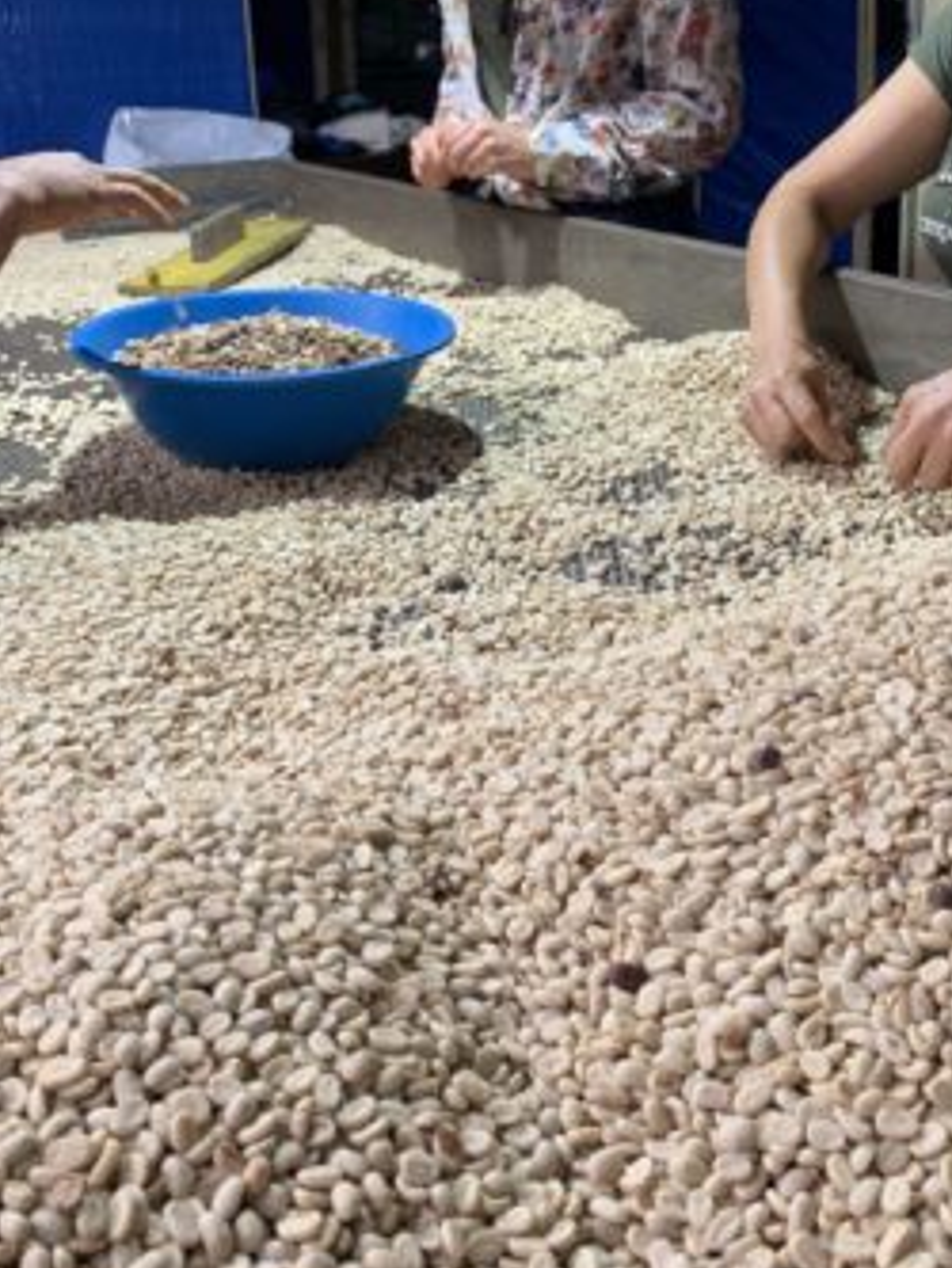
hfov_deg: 36.8
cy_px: 377
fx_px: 1429
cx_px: 527
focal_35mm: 39
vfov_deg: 46.7
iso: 80
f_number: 1.8
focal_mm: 4.25
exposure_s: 1/60
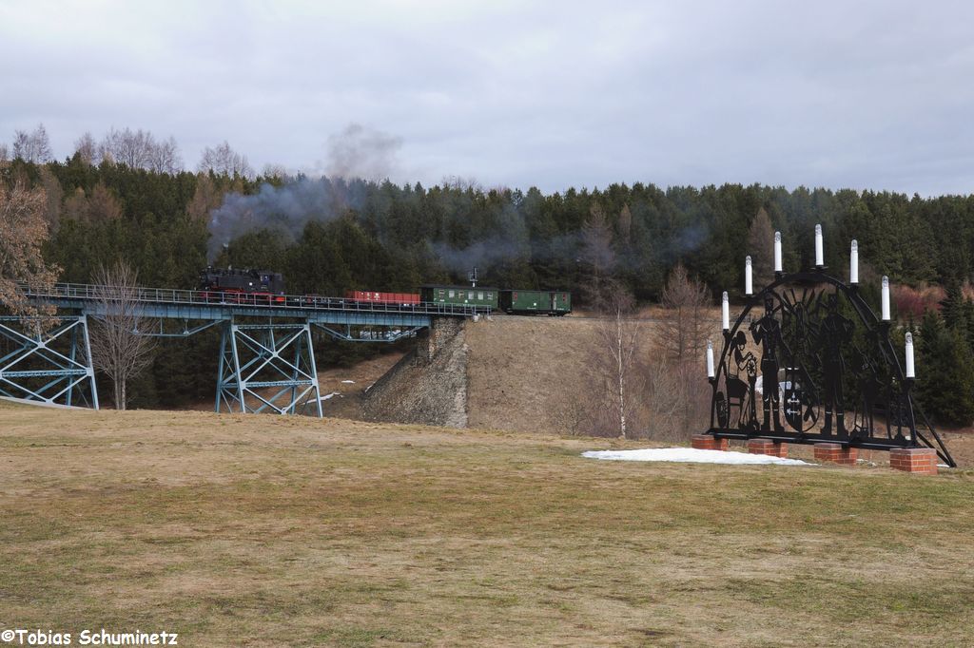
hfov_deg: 37.9
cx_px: 487
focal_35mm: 52
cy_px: 324
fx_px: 1420
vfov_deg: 25.7
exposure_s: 1/500
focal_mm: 35
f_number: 9
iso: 250
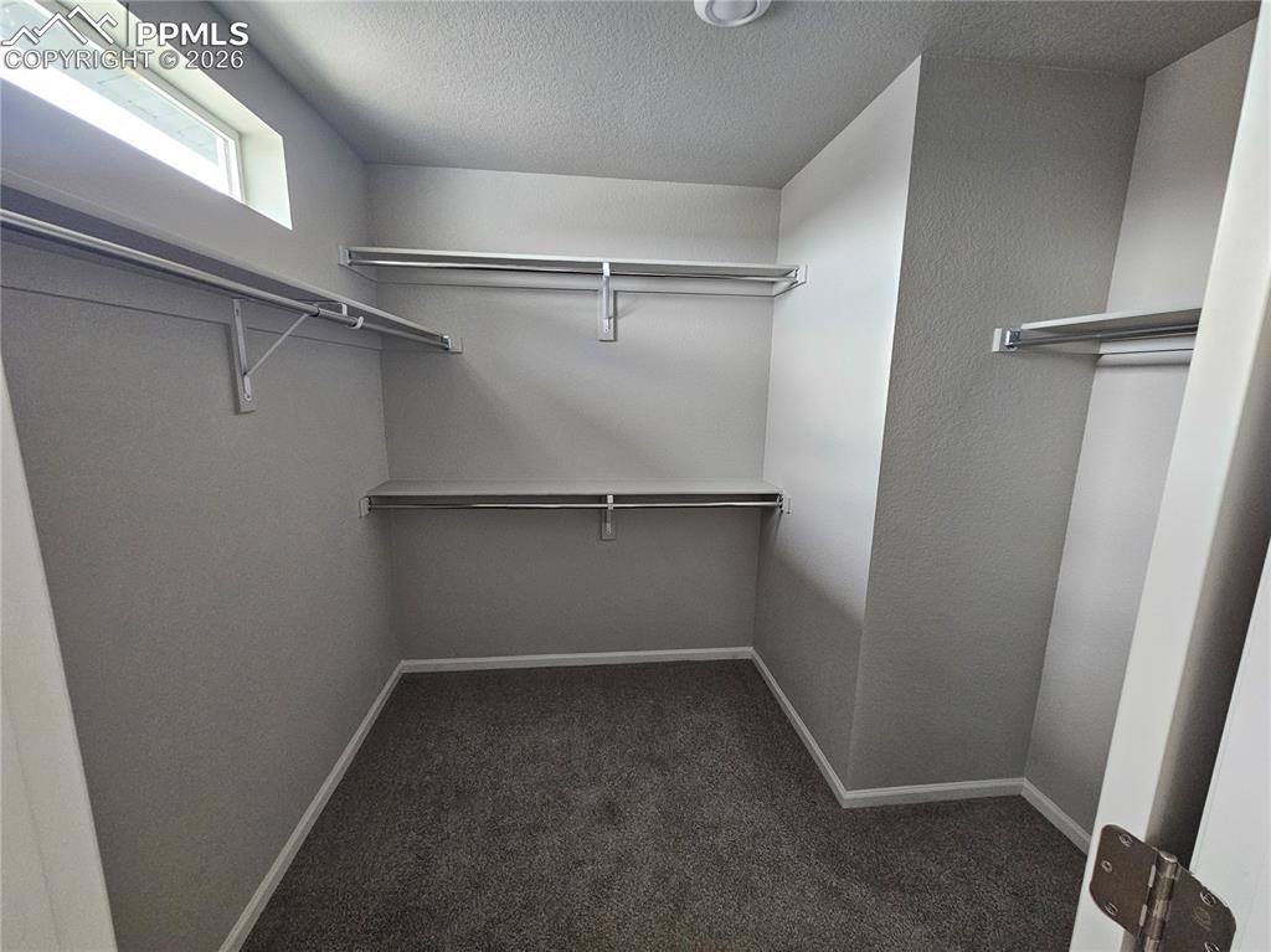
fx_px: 477
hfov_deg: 106.2
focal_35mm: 13
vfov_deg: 89.9
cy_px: 476
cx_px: 636
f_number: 2.2
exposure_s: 1/77
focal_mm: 2.2
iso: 400
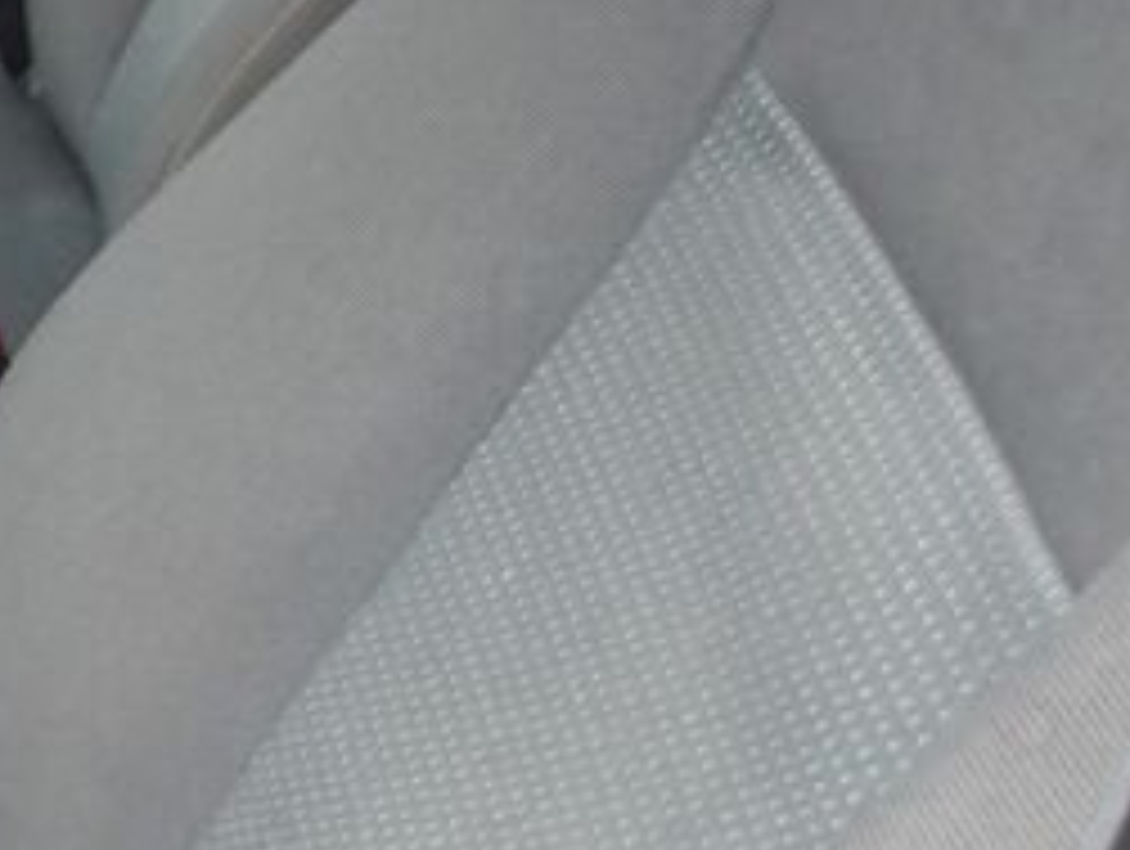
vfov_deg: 13.3
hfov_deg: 15.1
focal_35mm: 110
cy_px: 27
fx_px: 3596
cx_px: -990
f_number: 3
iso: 104
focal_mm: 4.9
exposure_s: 1/30
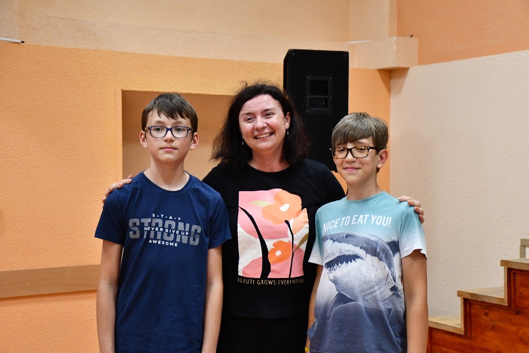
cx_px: 264
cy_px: 176
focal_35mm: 63
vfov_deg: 21.6
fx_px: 926
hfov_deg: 31.9
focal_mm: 42
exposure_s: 1/80
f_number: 4.5
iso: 3200
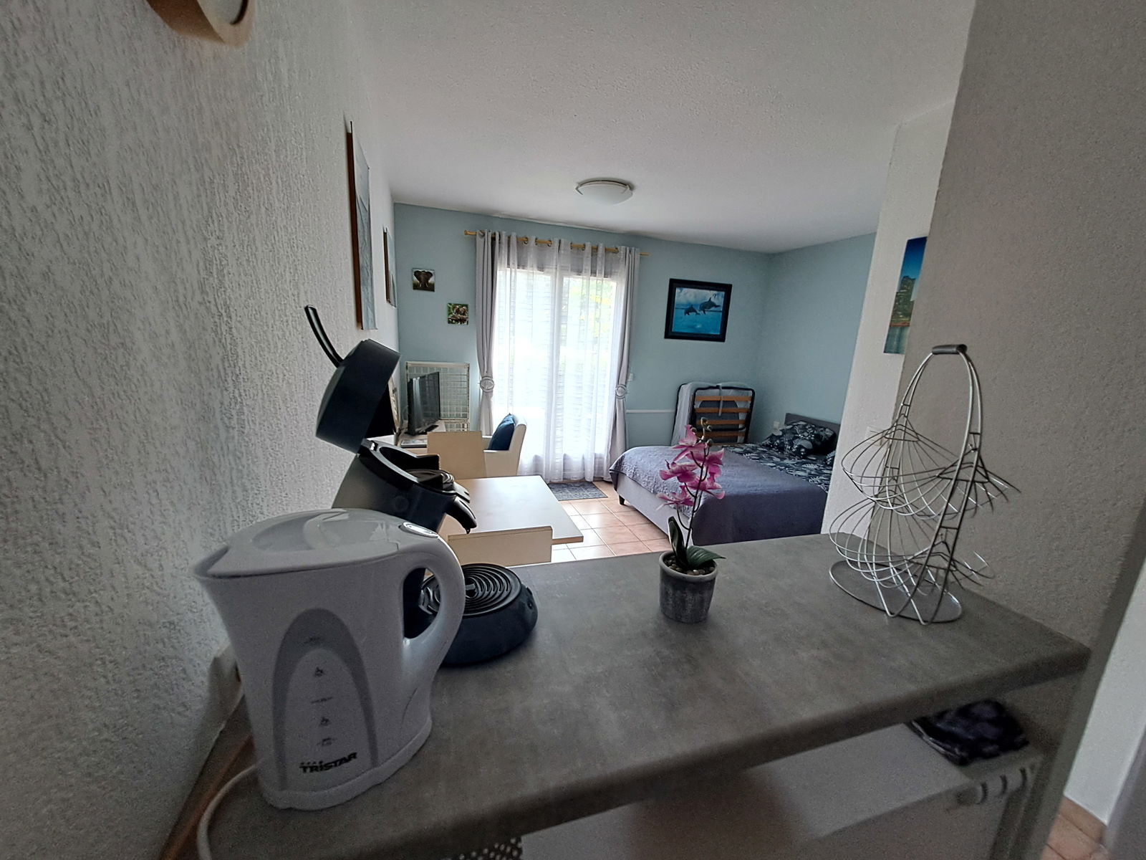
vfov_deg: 89.9
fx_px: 430
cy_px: 430
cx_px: 573
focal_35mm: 13
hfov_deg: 106.2
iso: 100
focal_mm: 1.42
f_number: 2.2
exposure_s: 1/50
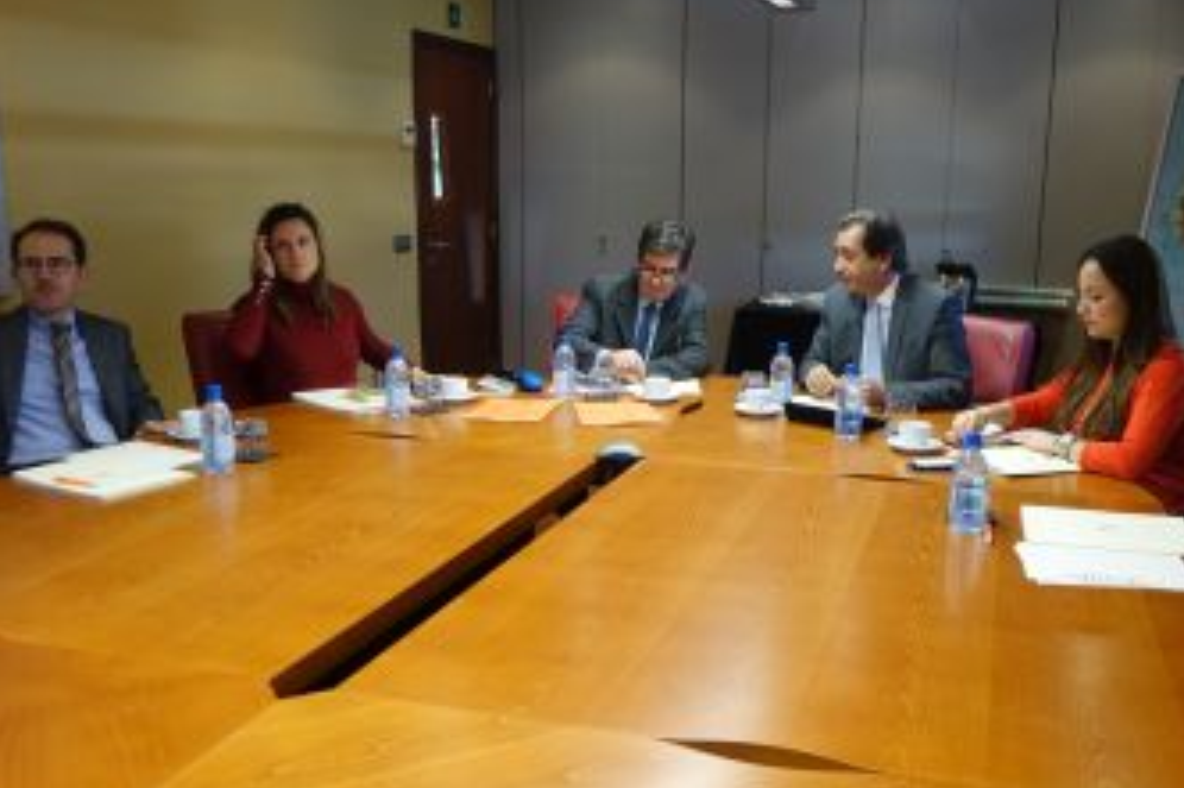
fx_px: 1183
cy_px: 423
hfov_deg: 53.0
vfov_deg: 36.8
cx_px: 679
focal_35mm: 36
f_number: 2.8
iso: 400
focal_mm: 11.35
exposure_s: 1/40
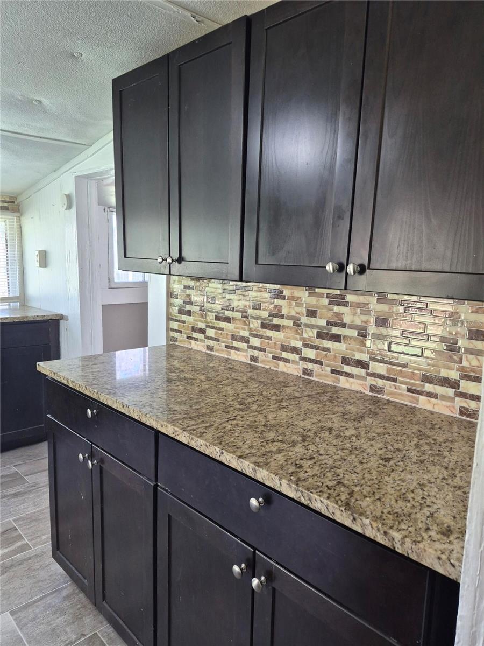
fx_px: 429
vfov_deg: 73.9
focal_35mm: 23
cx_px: 242
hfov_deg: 58.9
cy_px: 323
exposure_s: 1/120
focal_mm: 5.4
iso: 250
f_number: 1.8
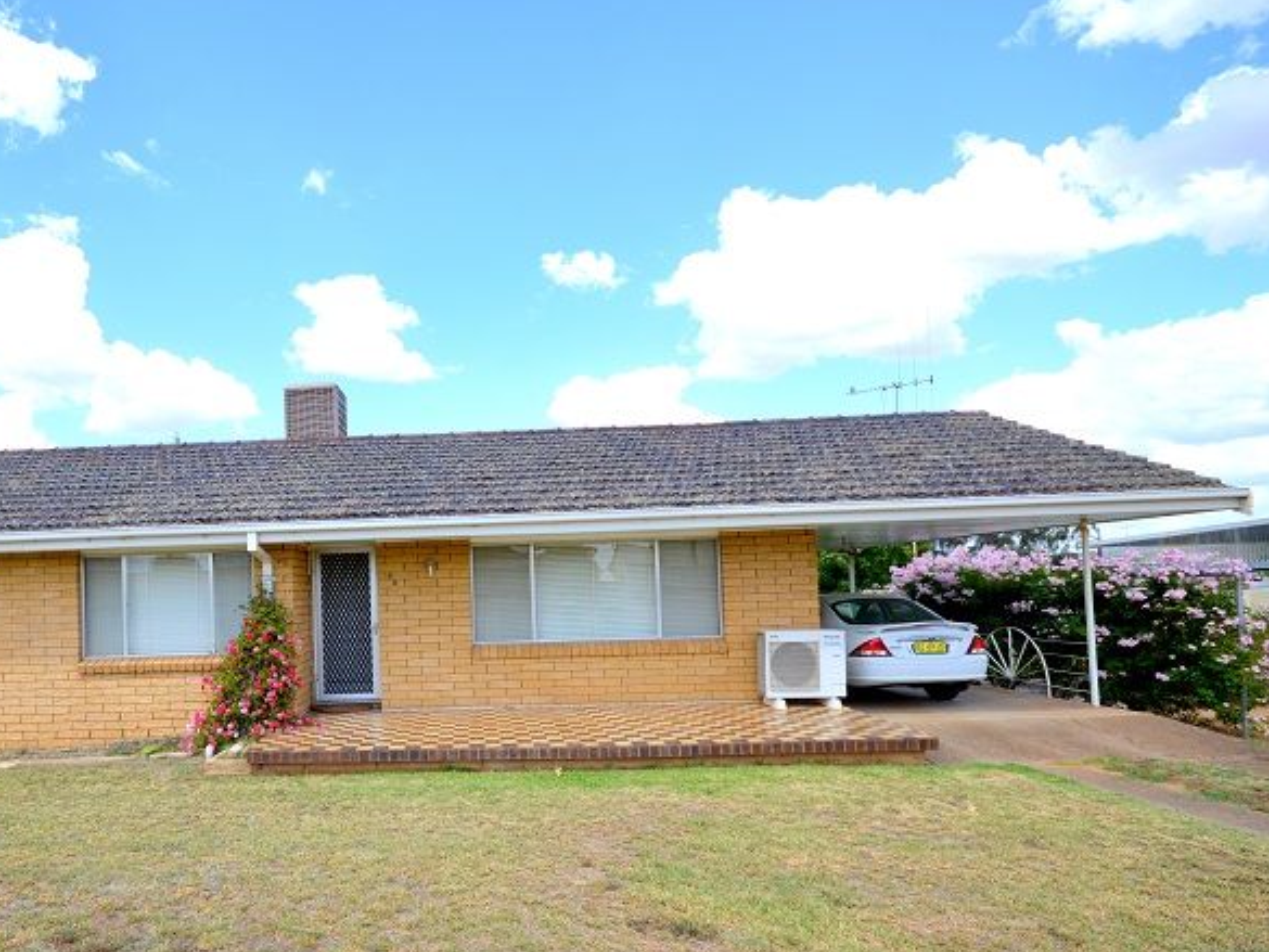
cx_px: 421
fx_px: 794
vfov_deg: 61.4
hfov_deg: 74.8
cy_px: 569
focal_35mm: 22
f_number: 7.1
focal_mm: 11
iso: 100
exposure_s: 1/200
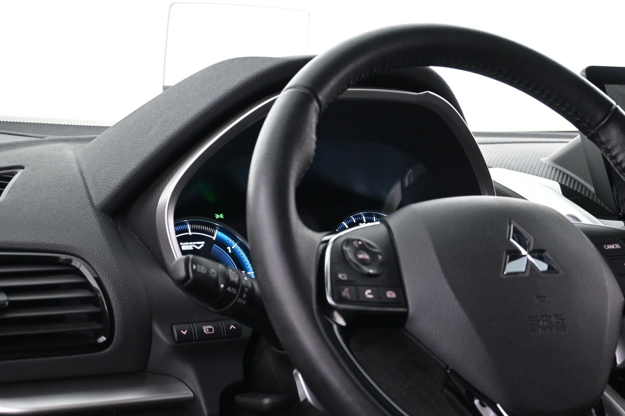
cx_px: 454
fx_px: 1256
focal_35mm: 72
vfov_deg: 18.8
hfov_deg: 27.6
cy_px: 253
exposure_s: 1/13
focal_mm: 31.5
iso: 1600
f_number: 5
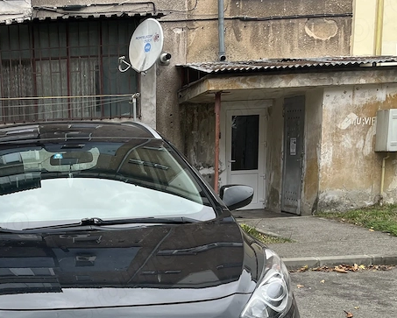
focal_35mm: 56
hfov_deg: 32.1
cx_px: 48
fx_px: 658
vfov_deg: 26.1
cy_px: 299
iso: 40
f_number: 1.6
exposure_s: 1/173
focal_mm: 5.1
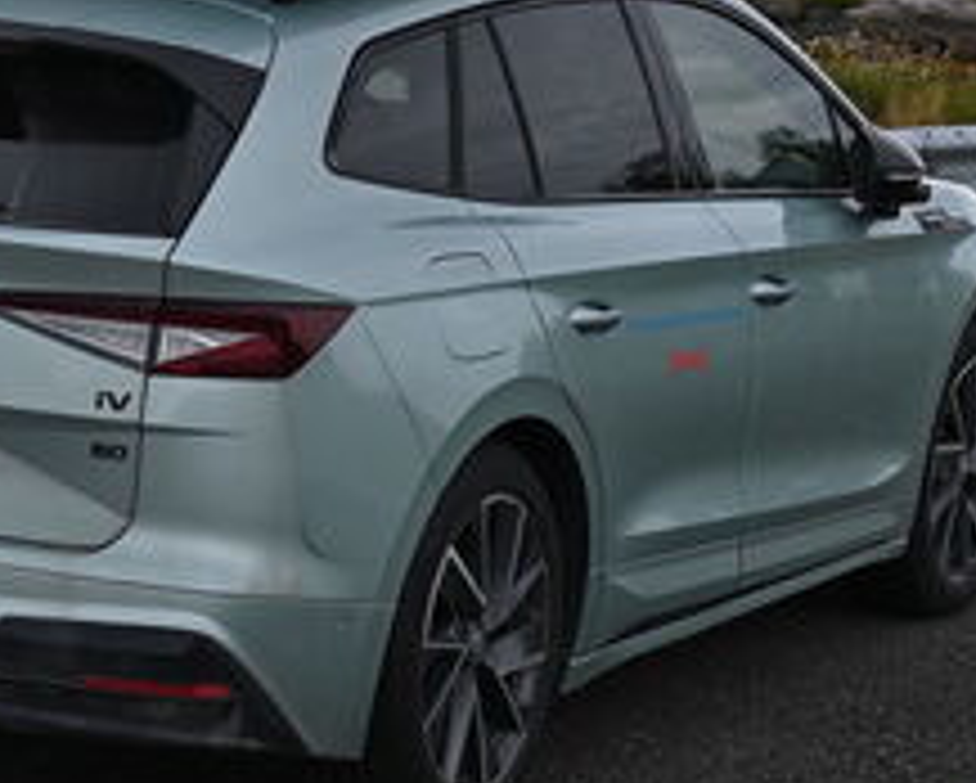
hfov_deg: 14.6
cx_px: 243
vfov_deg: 11.8
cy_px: 326
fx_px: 3797
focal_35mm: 131
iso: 200
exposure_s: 1/250
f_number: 5.6
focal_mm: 33
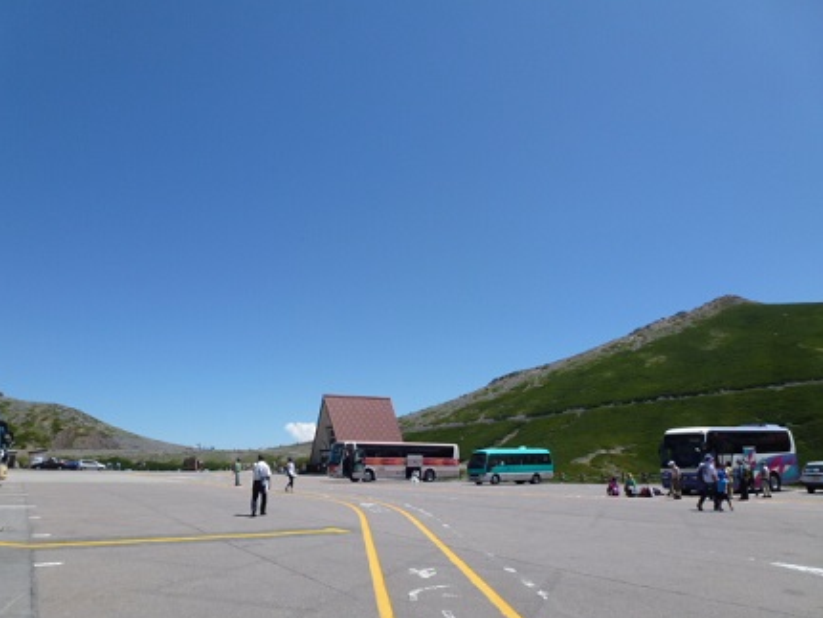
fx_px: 595
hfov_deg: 69.3
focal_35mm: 25
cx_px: 396
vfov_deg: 54.9
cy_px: 320
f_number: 4
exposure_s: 1/1000
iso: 100
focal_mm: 4.3
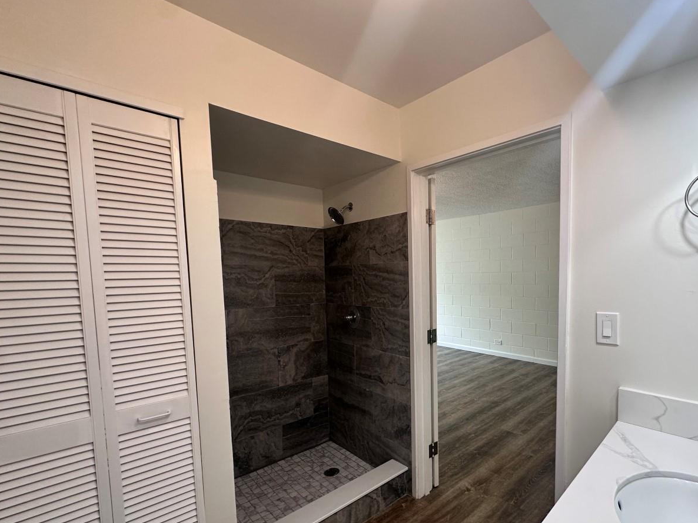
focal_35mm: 17
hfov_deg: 89.9
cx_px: 418
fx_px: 343
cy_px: 297
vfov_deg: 74.3
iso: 200
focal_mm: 2.22
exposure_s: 1/120
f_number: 2.2
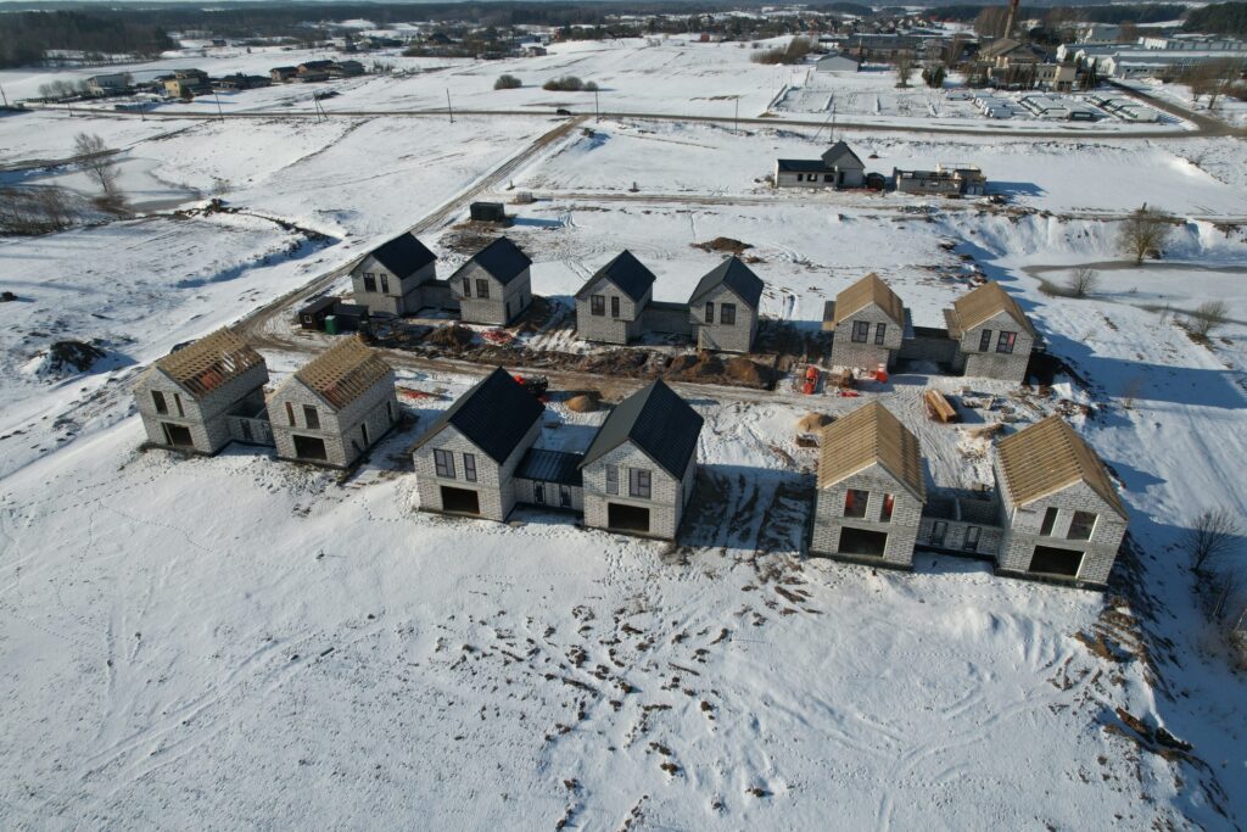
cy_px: 416
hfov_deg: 78.6
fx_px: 762
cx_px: 624
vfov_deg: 57.2
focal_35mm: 22
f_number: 2.8
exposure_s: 1/2500
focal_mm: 8.38
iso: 100
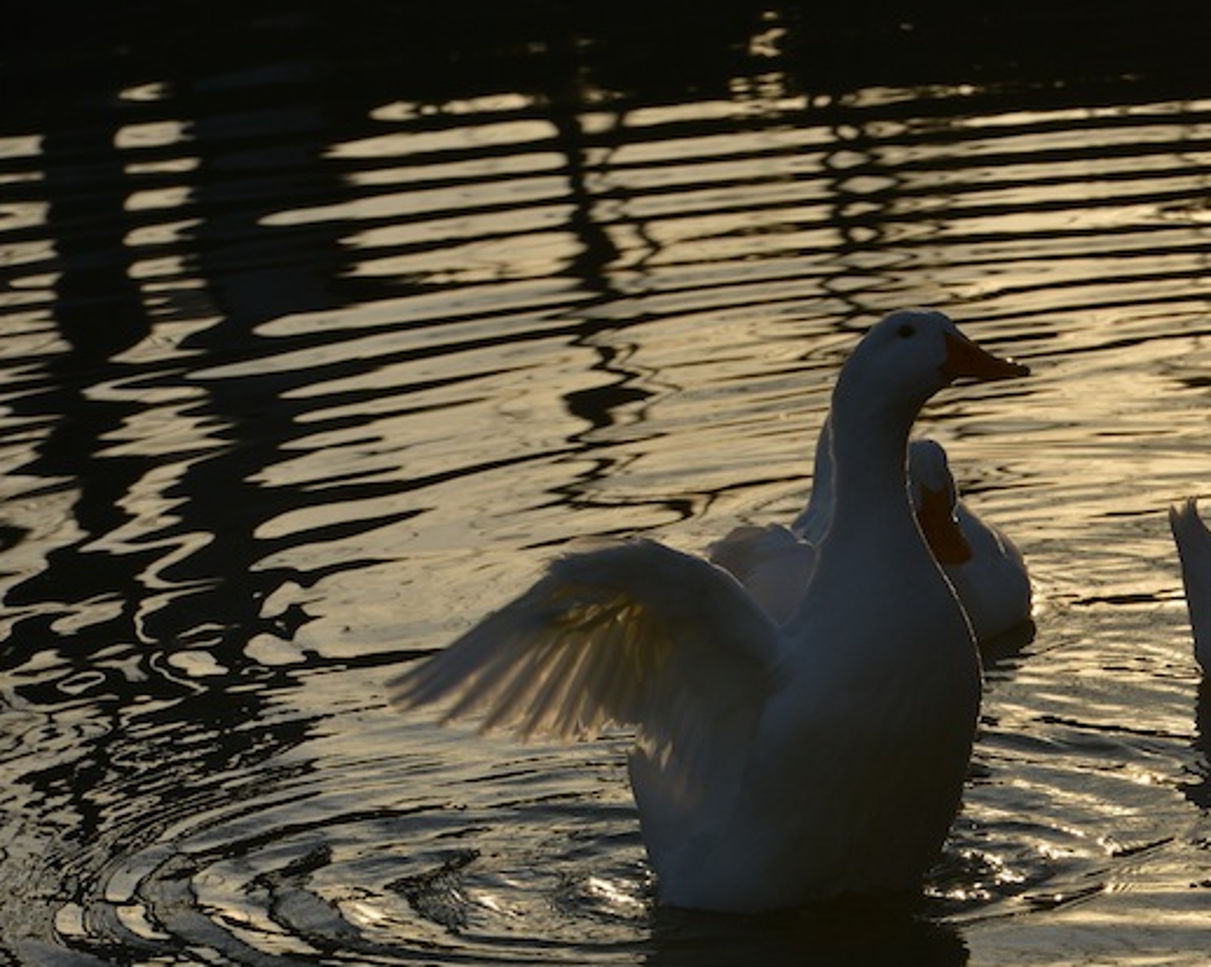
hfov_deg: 5.2
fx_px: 13325
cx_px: 1059
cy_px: 582
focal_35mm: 372
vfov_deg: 4.2
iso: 200
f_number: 11
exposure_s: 1/800
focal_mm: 200
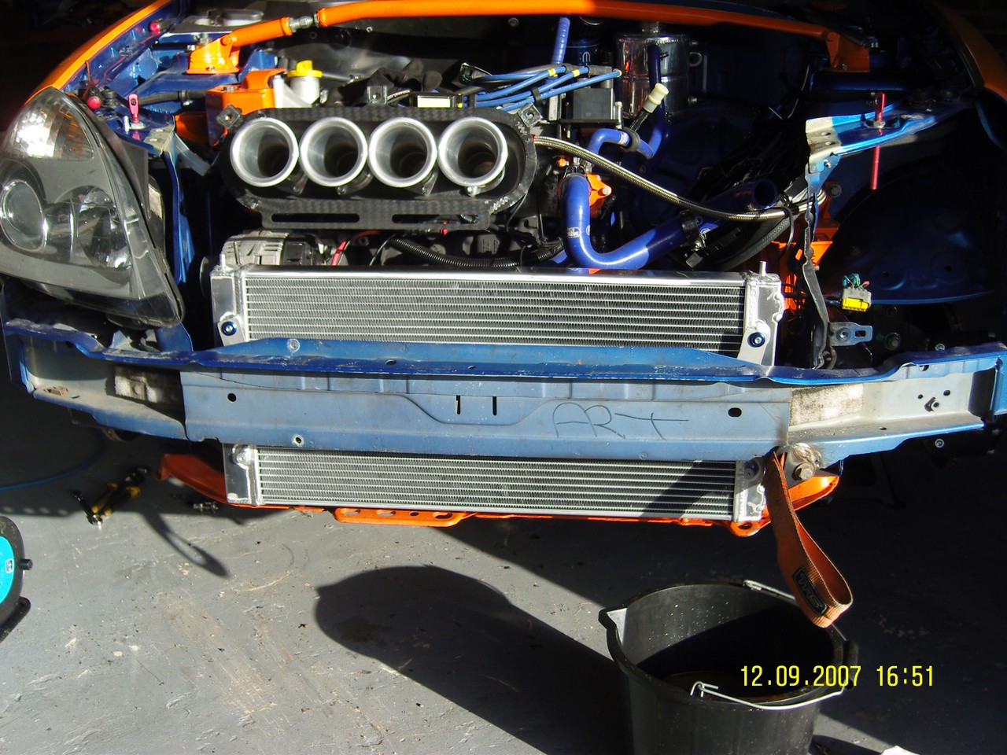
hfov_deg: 42.9
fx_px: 1280
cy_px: 378
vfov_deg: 32.9
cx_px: 504
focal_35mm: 44
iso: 100
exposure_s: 1/100
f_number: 8
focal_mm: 9.4
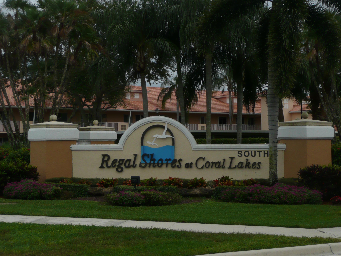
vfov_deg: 21.6
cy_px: 124
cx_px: 172
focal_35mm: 68
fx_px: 670
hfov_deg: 28.6
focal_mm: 10.2
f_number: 4.5
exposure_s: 1/320
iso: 100
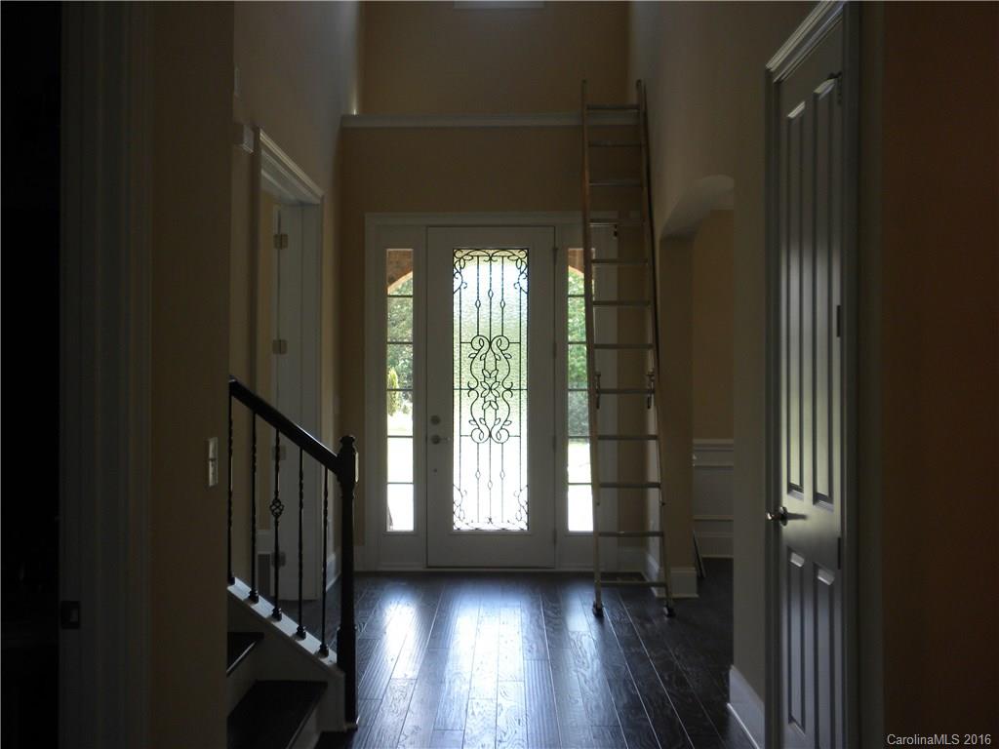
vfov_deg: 38.7
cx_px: 500
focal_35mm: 37
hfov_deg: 50.1
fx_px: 1068
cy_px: 374
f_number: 3.5
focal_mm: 6.6
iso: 97
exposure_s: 1/55.4
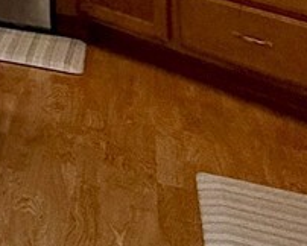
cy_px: -314
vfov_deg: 12.0
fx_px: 982
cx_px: -649
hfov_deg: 10.8
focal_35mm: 108
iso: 200
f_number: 2.2
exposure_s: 1/120
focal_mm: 2.22
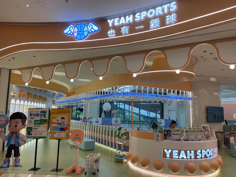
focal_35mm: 26
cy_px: 88
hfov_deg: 67.3
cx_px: 118
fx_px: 177
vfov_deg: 53.1
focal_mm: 5.1
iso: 40
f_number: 1.6
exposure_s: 1/230
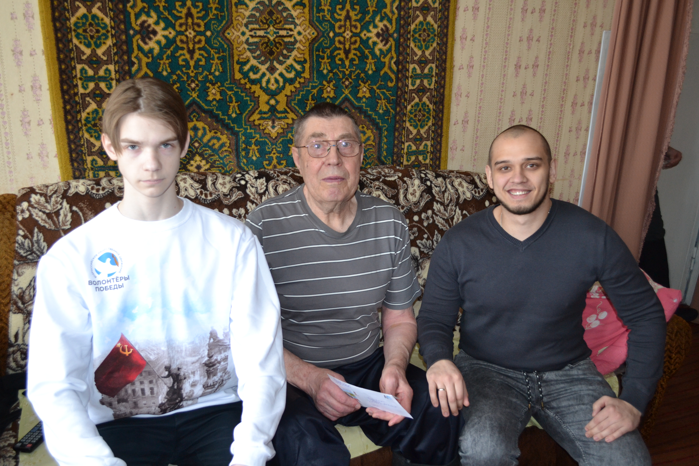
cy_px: 233
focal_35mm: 36
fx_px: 699
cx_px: 350
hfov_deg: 53.1
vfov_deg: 36.9
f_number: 4
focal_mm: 24
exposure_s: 1/60
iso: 720
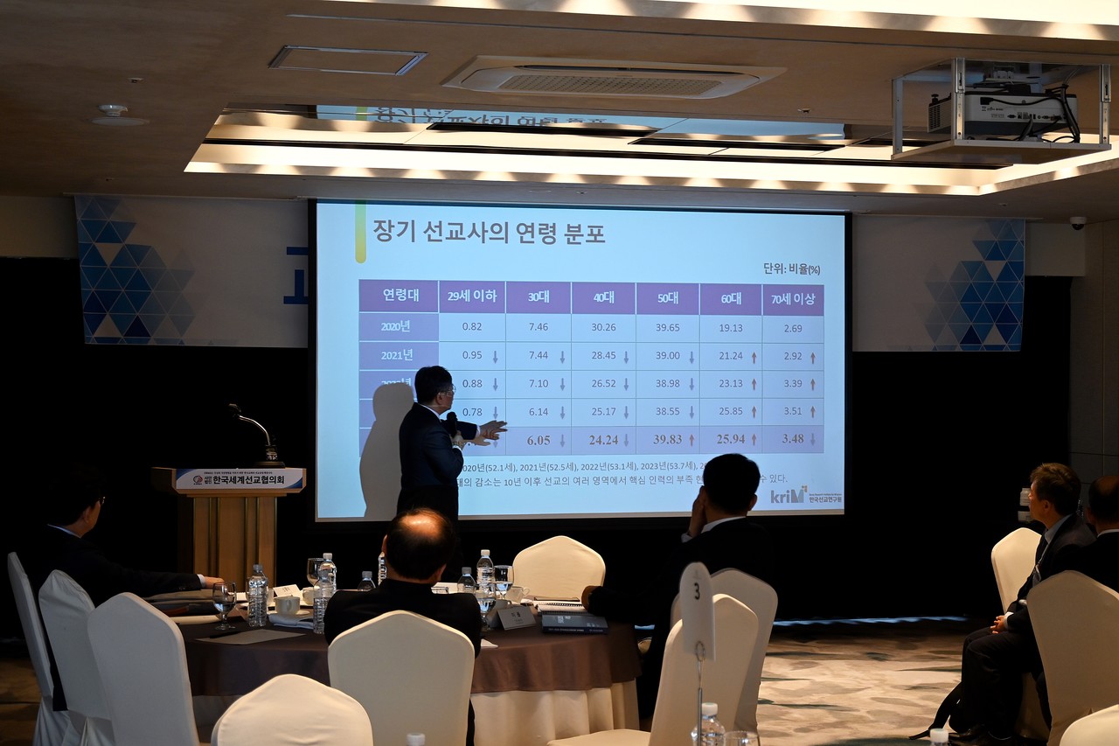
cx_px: 560
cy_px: 373
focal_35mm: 62
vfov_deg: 22.1
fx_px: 1911
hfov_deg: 32.6
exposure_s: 1/60
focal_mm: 41
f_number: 5.6
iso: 360
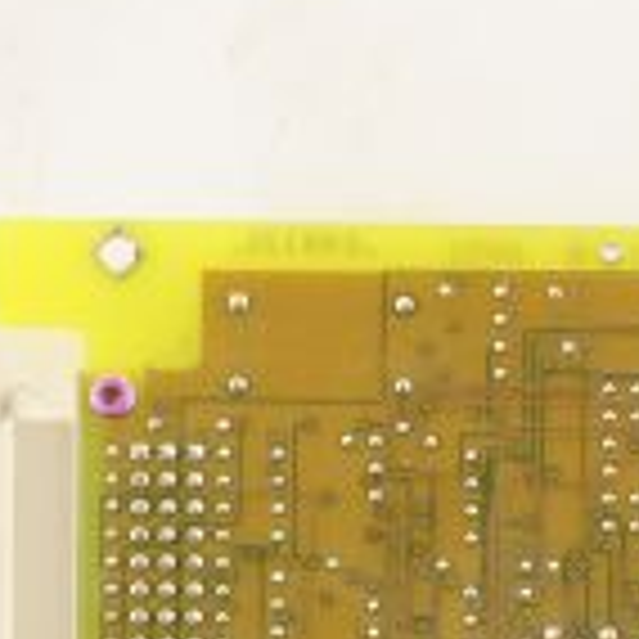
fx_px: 3738
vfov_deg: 9.6
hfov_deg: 9.6
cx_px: 756
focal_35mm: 179
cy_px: 835
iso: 1600
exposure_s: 1/160
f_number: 13
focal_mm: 50
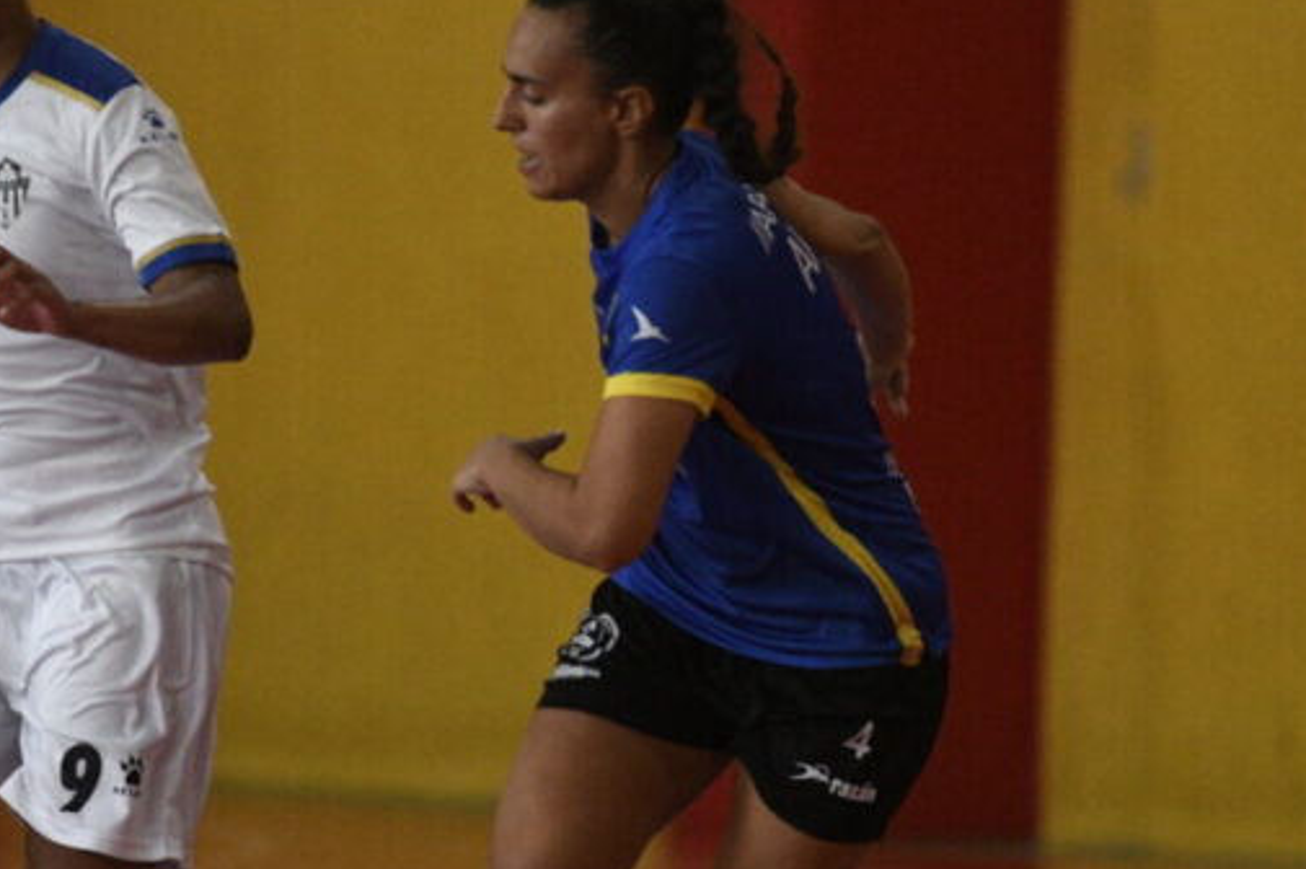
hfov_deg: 3.6
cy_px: 476
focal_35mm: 578
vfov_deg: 2.4
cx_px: 300
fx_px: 20954
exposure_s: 1/1000
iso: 4000
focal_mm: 190
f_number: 2.8
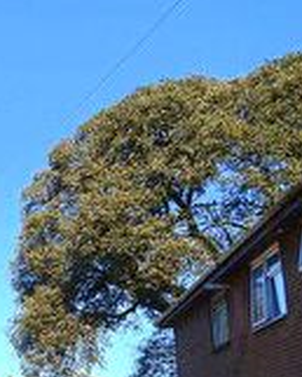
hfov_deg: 14.8
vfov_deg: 29.7
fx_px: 681
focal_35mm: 61
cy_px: 336
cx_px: -431
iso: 100
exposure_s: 1/250
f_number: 8
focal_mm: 10
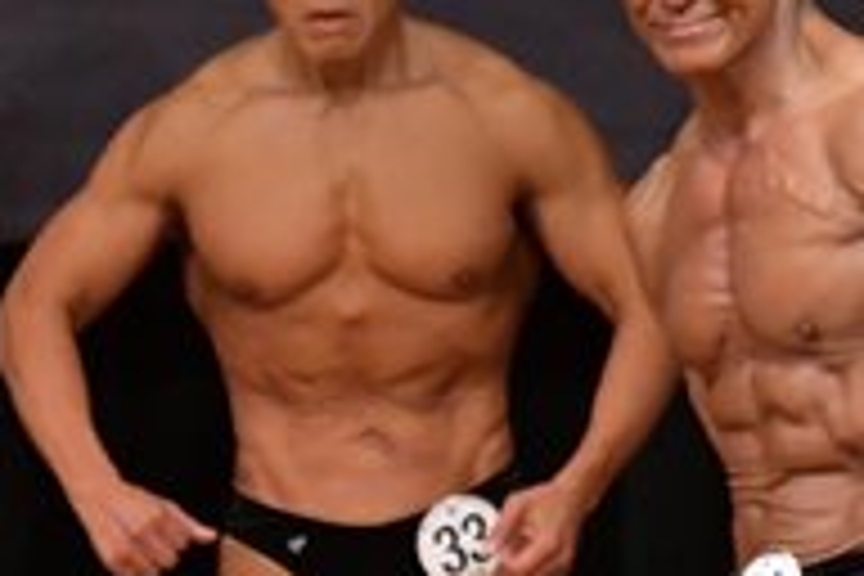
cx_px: -56
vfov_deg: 1.3
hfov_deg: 1.9
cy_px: 765
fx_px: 26158
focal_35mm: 1090
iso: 5000
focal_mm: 180
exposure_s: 1/400
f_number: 5.6
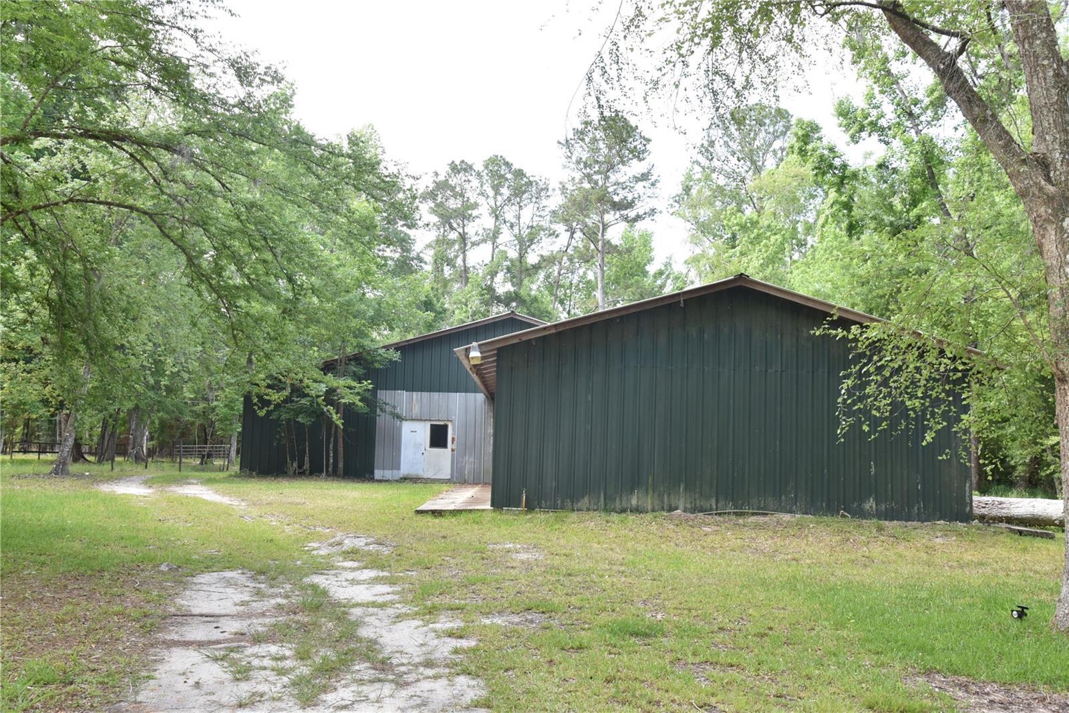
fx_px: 950
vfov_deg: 41.1
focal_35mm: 32
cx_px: 534
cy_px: 356
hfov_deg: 58.7
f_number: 9
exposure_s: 1/200
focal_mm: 32
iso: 1250
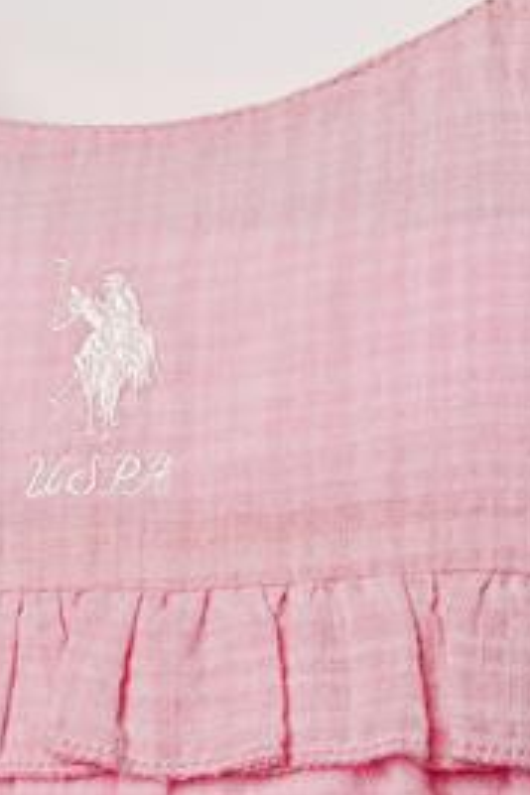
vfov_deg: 20.2
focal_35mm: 101
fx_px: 2230
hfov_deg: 13.5
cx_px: 95
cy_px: 438
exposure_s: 1/160
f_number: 7.1
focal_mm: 30
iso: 125
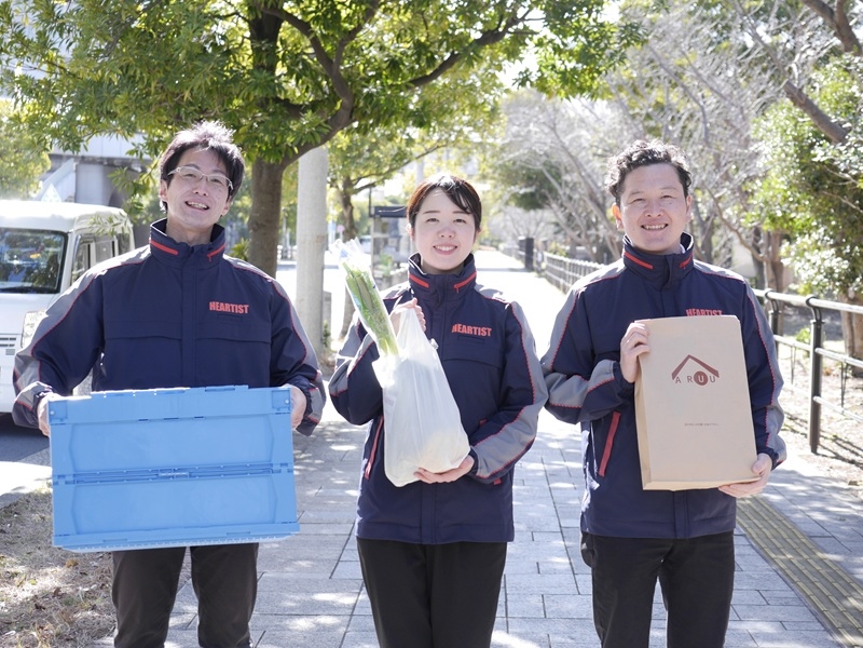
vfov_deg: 21.0
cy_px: 324
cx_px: 432
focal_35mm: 70
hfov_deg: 27.8
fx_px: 1745
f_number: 3.5
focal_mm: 35
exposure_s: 1/200
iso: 200
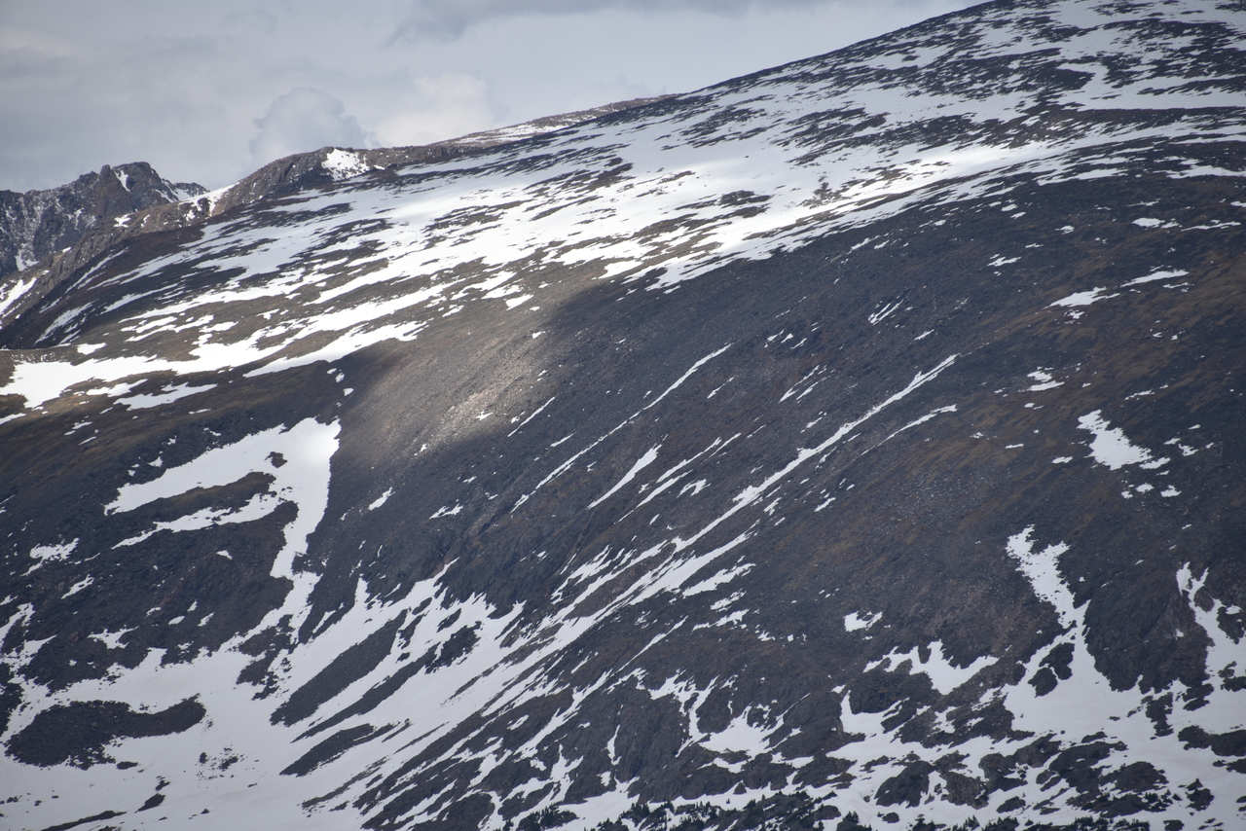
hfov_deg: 6.9
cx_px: 623
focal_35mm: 300
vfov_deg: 4.6
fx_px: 10385
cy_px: 416
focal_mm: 300
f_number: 7.1
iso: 100
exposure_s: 1/640
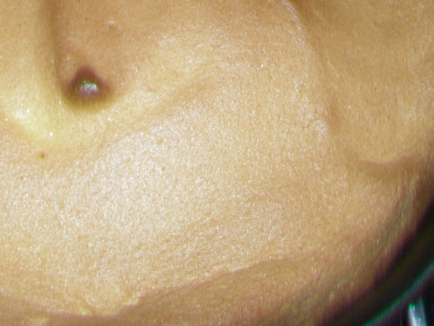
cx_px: 83
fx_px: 815
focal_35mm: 65
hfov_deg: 29.1
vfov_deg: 22.1
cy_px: 30
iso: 200
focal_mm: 6.3
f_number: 3.2
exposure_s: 1/45
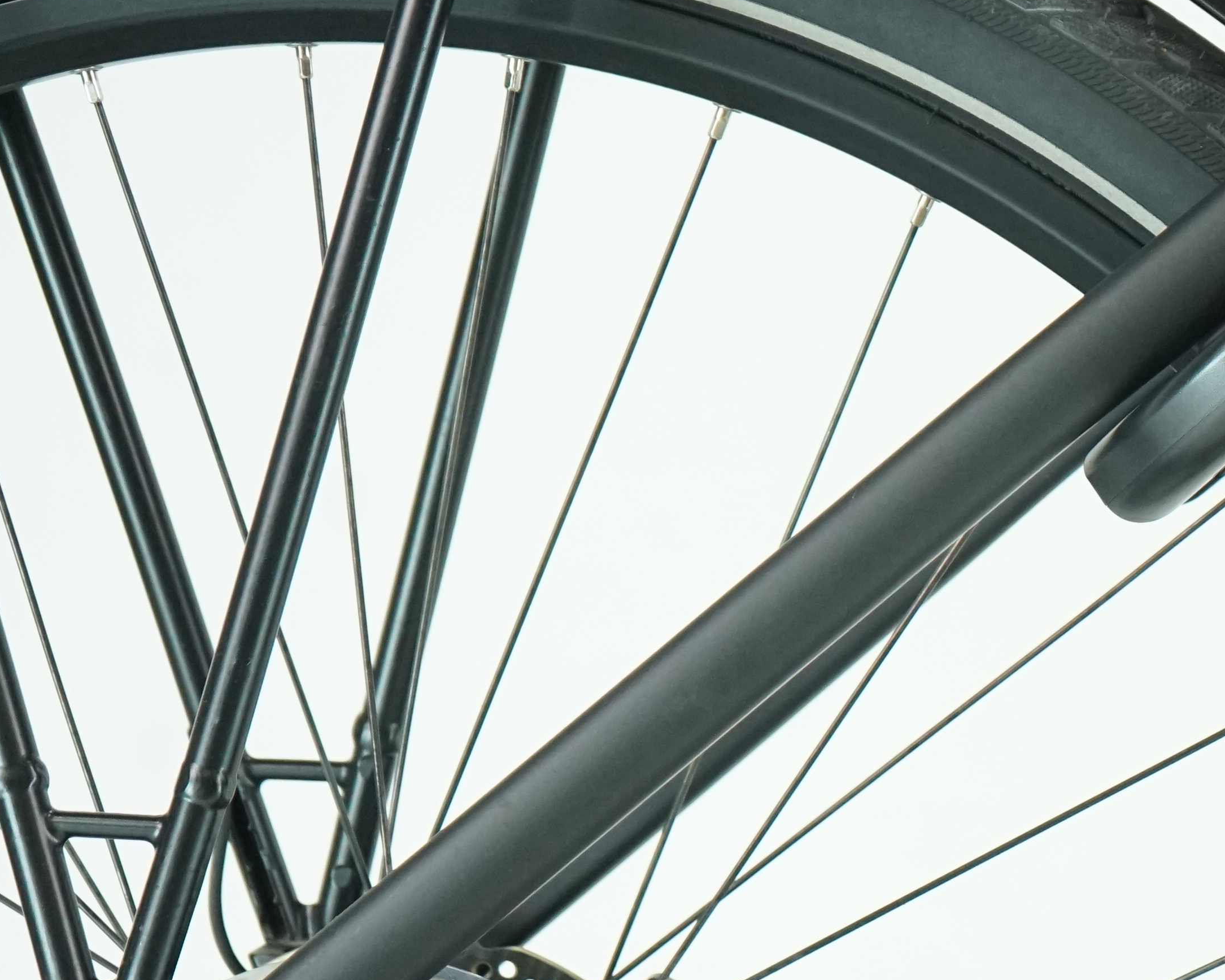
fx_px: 4894
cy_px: 1031
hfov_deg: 13.8
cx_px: 1538
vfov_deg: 11.3
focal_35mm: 135
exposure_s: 1/200
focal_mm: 52
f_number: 5.6
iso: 2500
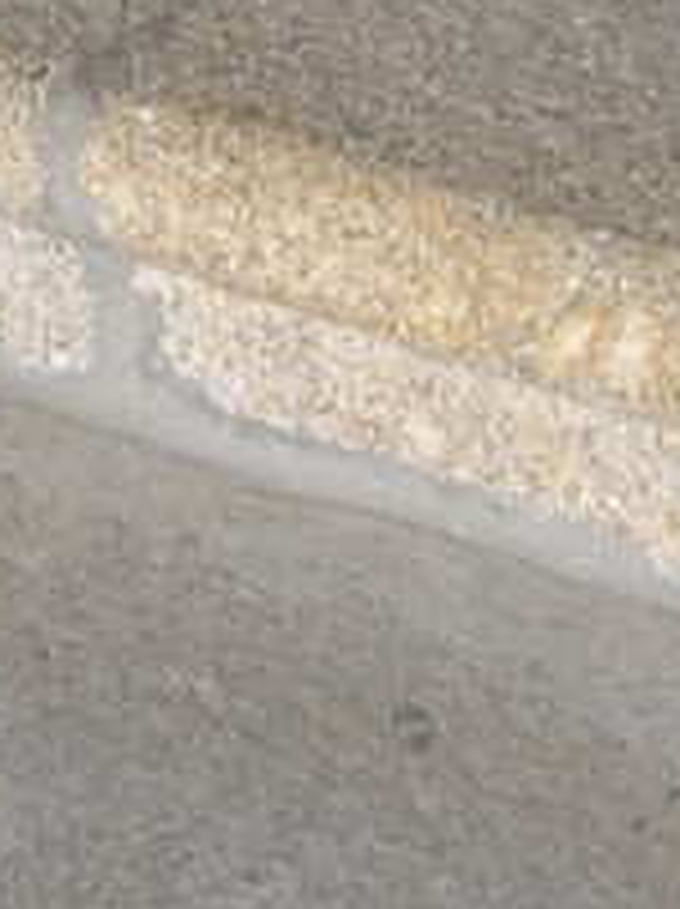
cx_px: -617
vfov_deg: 8.0
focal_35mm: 183
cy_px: -2430
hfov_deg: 7.8
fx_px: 4803
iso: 200
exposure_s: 1/5
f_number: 6.3
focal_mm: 24
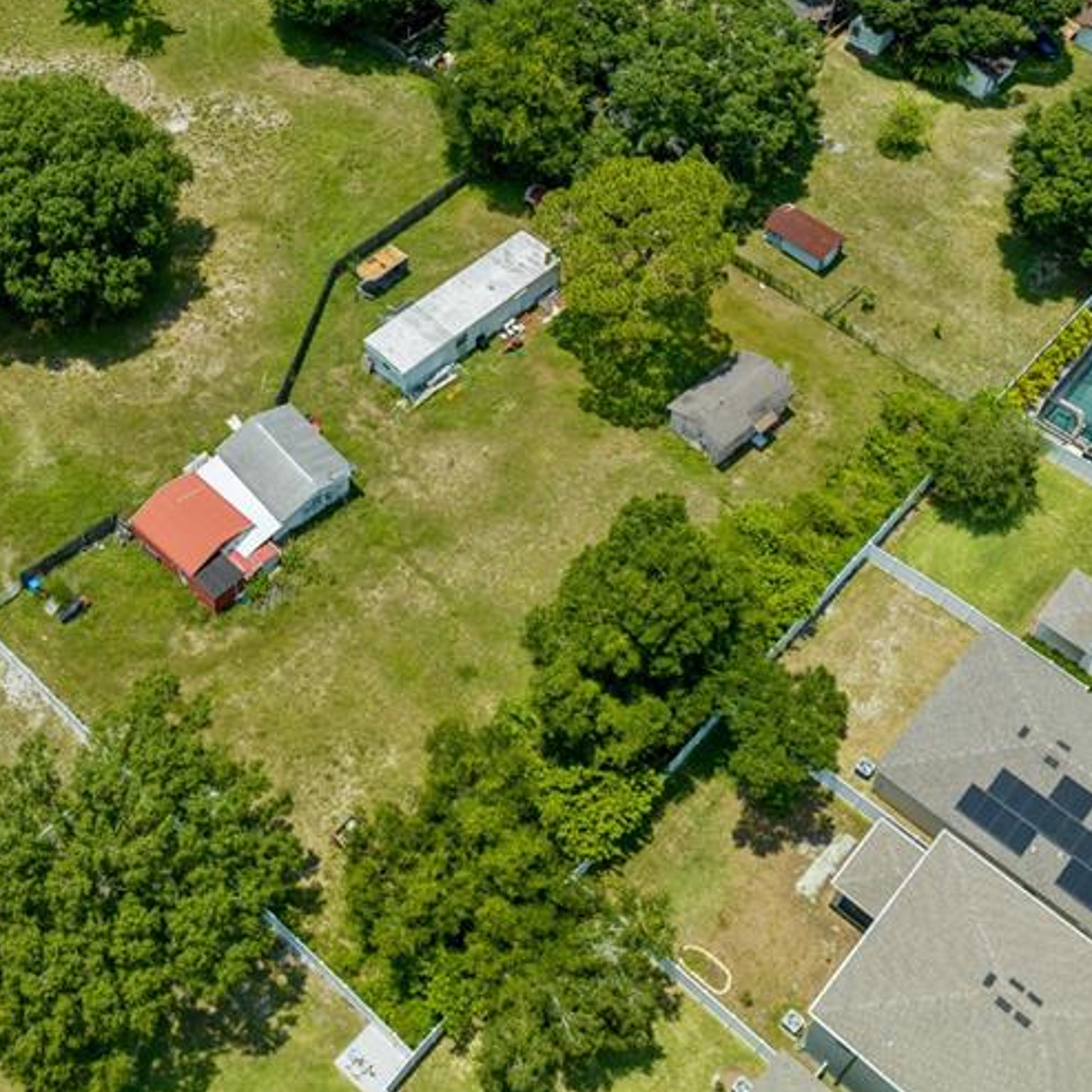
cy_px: 248
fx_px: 1570
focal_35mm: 44
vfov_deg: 37.2
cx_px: 329
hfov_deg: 37.7
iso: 110
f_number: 2.8
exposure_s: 1/3200
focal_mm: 12.29
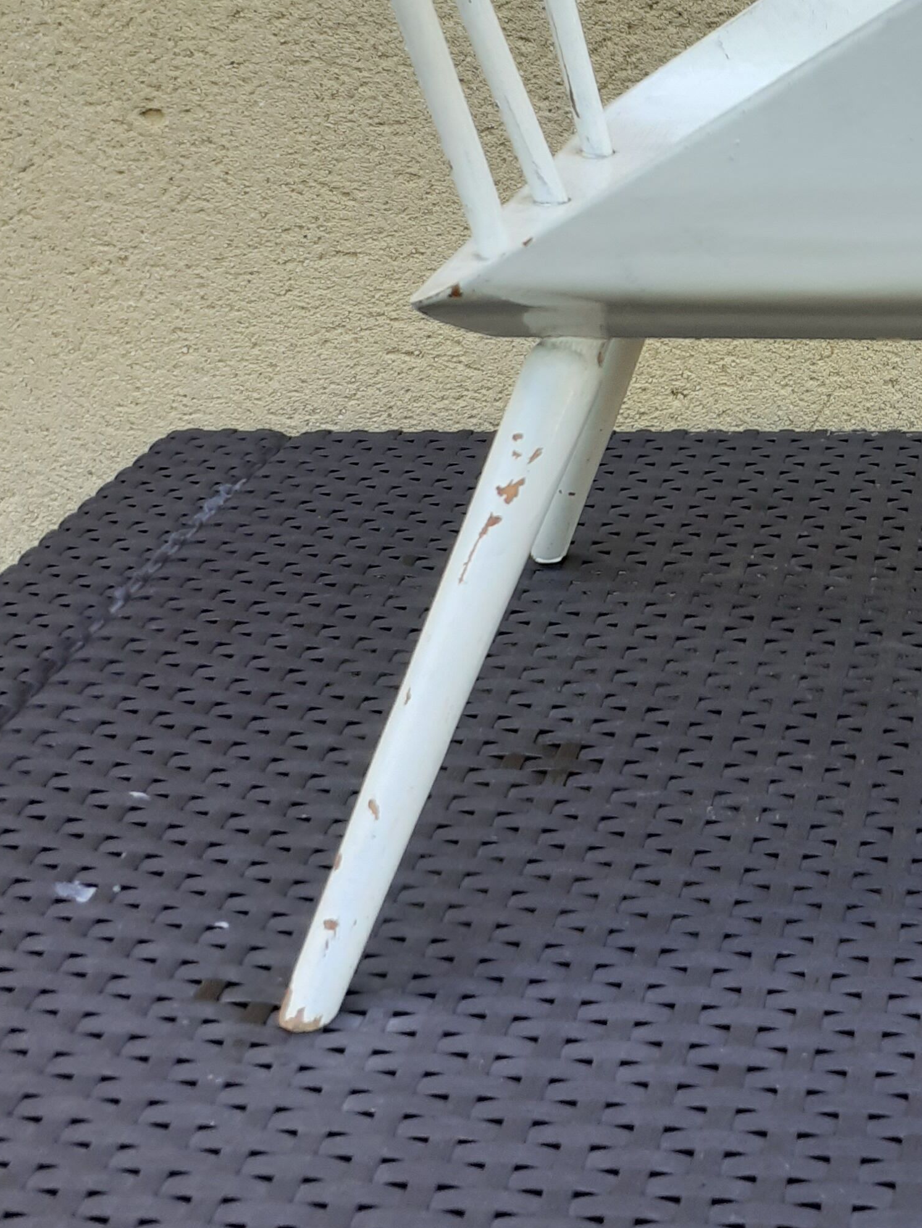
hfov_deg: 24.8
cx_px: 929
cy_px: 326
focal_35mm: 56
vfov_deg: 33.7
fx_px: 1988
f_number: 1.9
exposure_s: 1/211
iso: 40
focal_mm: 3.6
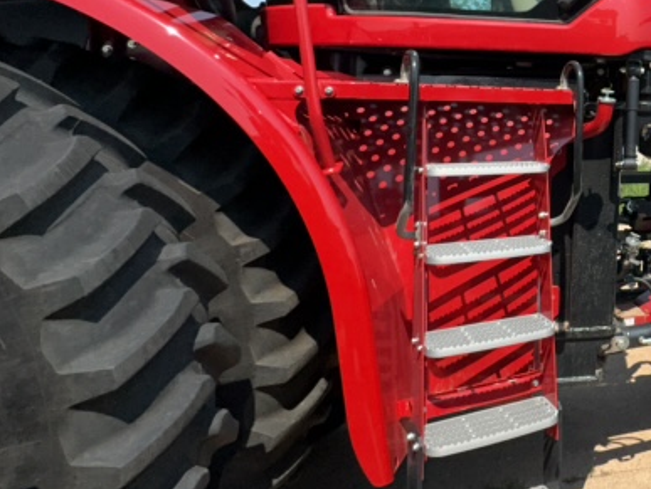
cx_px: 828
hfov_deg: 35.7
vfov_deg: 36.7
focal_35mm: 37
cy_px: 64
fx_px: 696
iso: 40
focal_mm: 2.22
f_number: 2.2
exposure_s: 1/1667
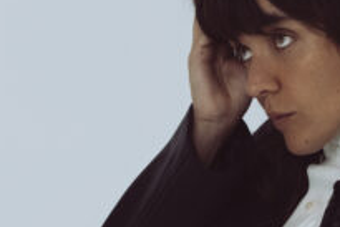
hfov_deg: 4.0
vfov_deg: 2.7
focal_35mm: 512
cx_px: 320
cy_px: 99
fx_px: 4839
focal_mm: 150
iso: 3200
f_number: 8
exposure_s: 1/200
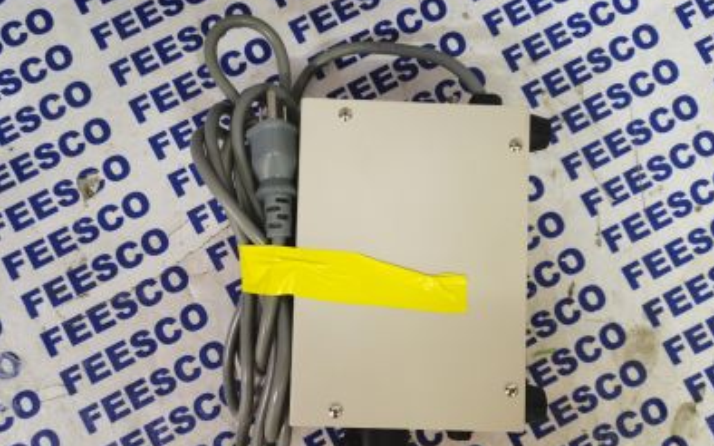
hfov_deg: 66.5
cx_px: 361
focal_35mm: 28
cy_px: 243
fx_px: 545
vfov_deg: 44.5
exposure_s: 1/30
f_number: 1.8
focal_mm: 5.58
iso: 800
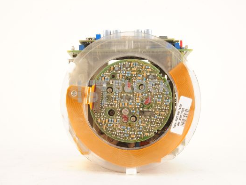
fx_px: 391
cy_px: 92
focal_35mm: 55
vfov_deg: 26.6
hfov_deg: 34.9
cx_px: 125
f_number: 11
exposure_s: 1/160
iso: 1600
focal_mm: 50
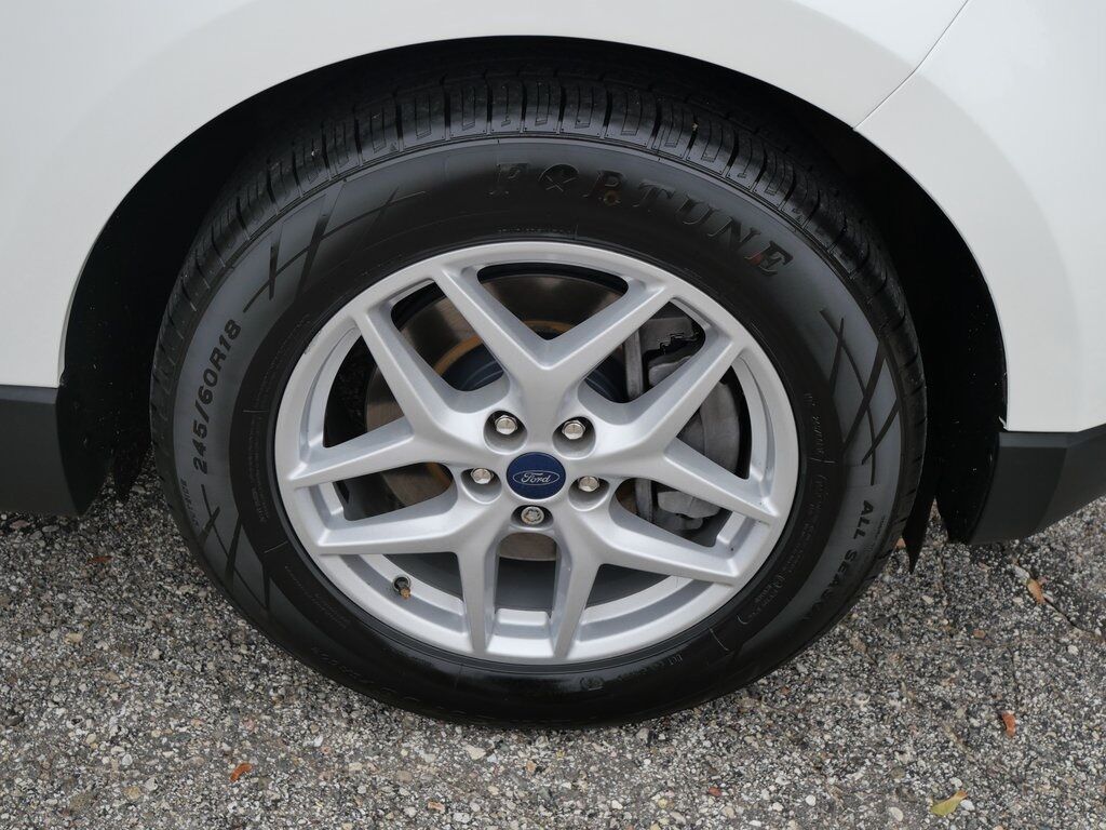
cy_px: 415
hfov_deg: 42.9
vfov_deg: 32.9
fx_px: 1406
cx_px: 553
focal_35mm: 44
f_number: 4.9
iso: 200
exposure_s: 1/100
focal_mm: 22
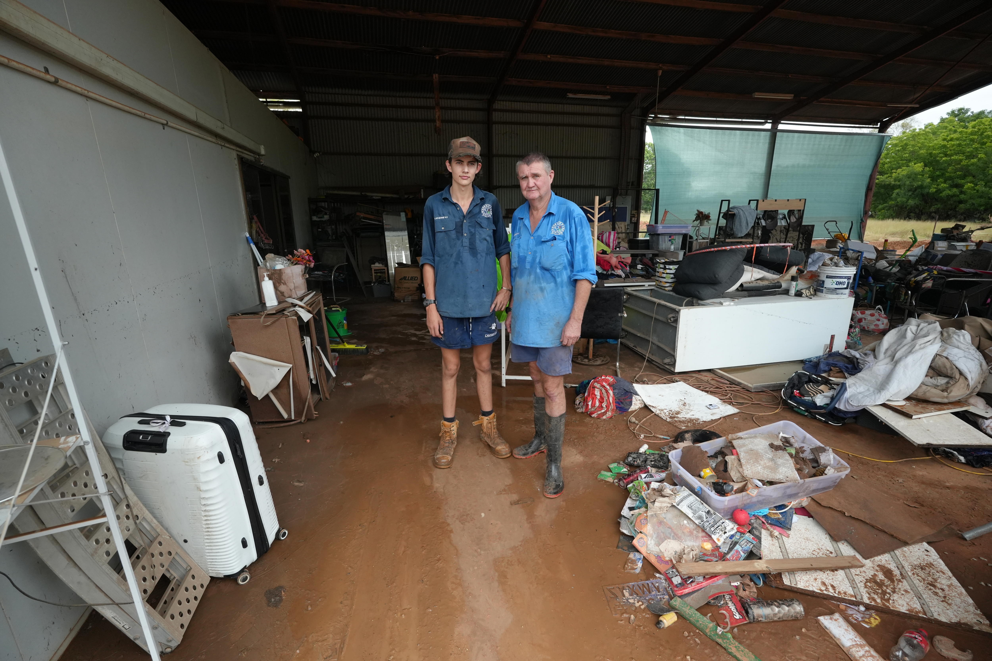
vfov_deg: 70.4
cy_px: 330
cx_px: 496
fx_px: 468
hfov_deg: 93.3
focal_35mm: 17
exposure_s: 1/160
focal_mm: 17
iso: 1600
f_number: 4
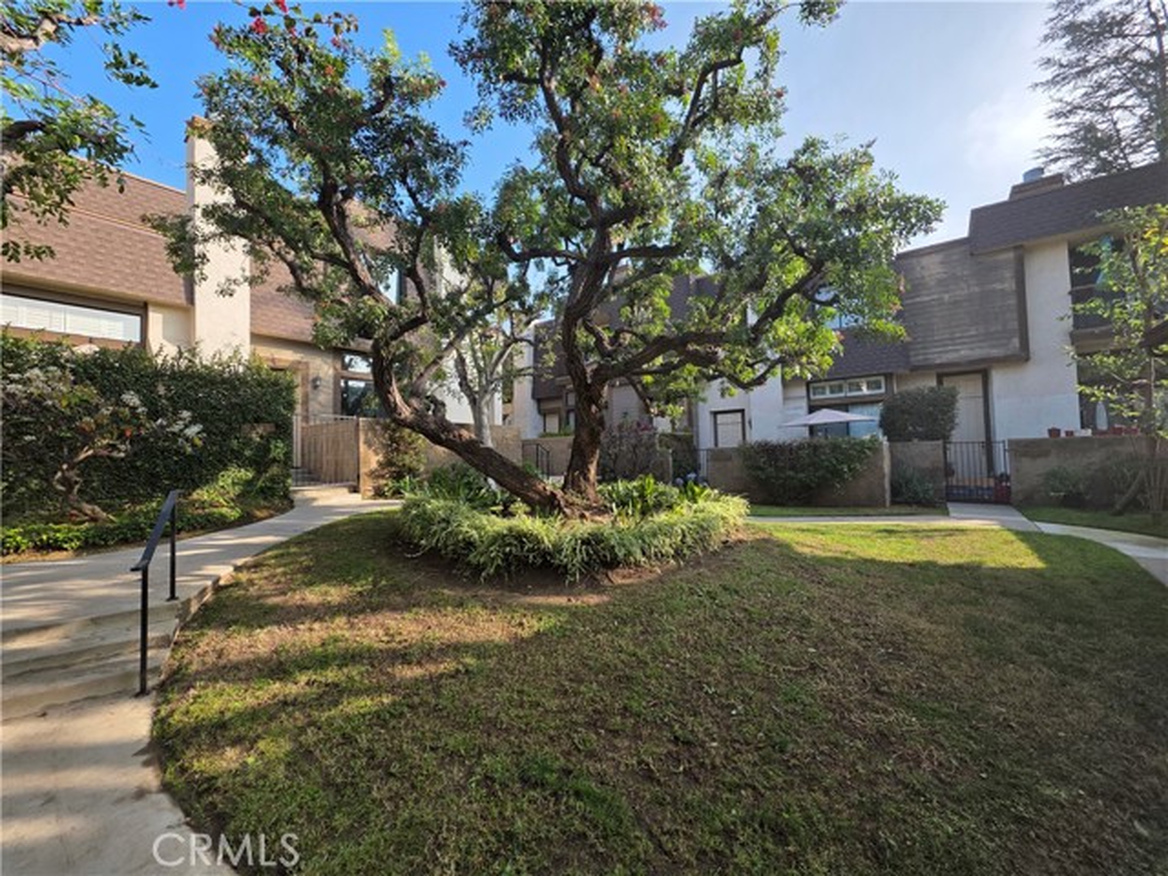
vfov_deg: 89.9
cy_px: 438
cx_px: 584
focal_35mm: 13
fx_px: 439
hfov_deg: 106.2
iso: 40
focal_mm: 2.2
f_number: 1.9
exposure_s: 1/952
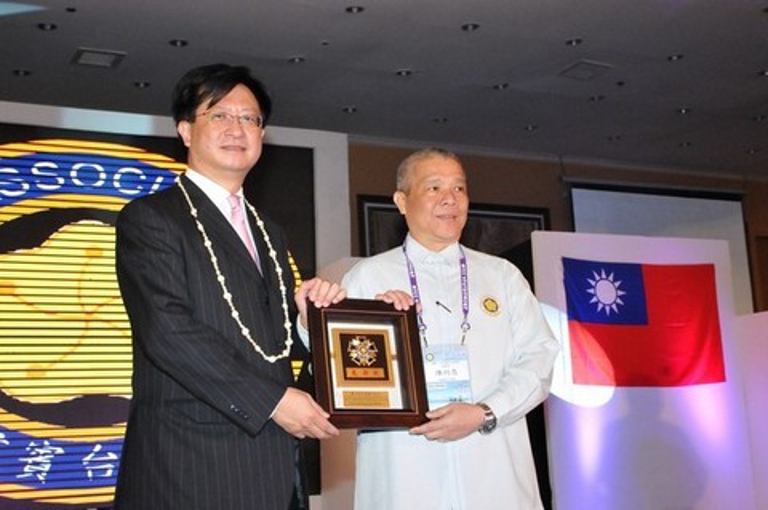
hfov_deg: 38.9
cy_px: 255
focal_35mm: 51
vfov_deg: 26.4
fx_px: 1087
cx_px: 384
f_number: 7.1
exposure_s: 1/250
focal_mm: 34
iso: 3200
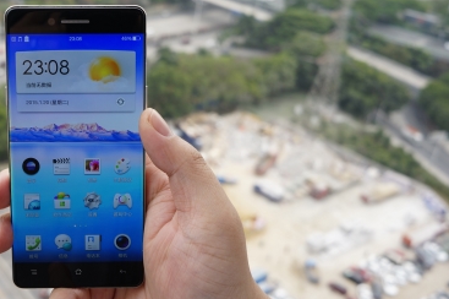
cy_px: 135
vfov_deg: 27.5
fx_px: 611
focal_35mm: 49
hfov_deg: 39.3
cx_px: 111
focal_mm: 20
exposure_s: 1/80
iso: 100
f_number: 5.6
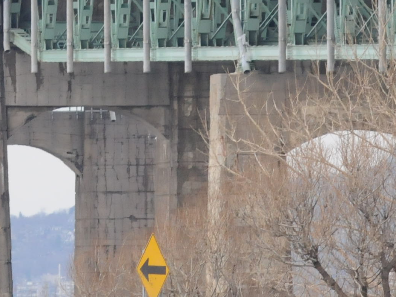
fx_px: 9760
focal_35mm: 853
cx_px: -281
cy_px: -13
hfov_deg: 2.3
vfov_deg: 1.7
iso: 1000
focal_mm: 145
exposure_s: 1/400
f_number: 10
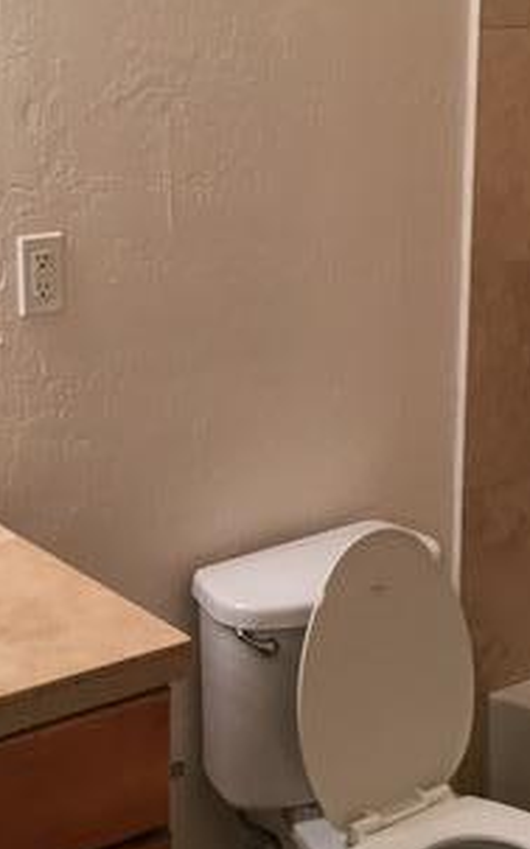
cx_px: 258
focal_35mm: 65
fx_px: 1504
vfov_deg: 31.4
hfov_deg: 20.0
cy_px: 328
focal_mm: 4.15
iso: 50
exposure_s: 1/30
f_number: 2.2
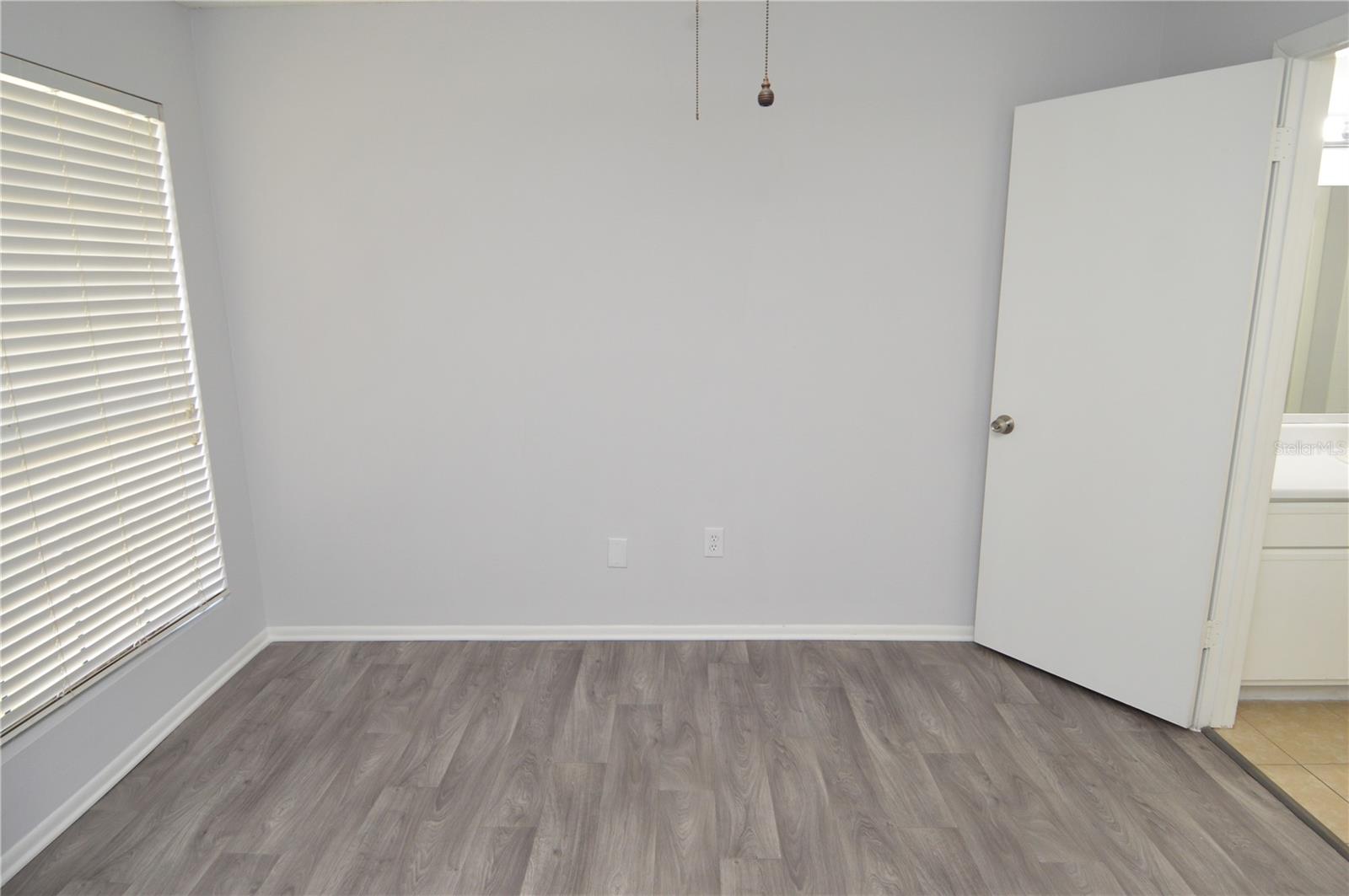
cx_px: 674
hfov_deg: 90.1
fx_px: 674
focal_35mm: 18
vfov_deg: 67.3
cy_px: 448
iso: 400
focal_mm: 12
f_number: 4
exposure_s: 1/60
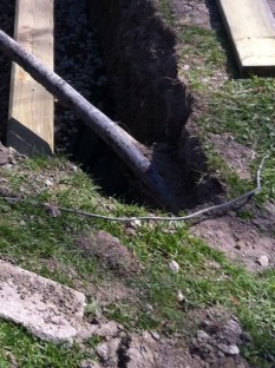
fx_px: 1221
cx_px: -138
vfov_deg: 15.9
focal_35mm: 115
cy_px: -160
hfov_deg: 12.2
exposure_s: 1/656
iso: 80
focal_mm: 3.85
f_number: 2.8
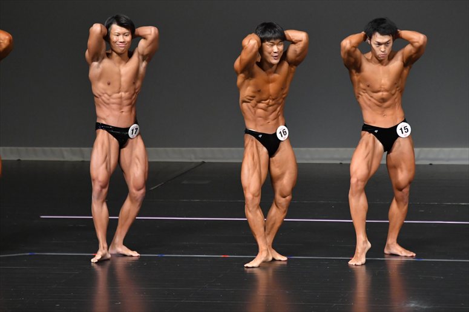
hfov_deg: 6.5
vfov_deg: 4.4
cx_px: 234
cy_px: 156
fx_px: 4102
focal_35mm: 315
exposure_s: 1/400
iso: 4000
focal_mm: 210
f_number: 5.6
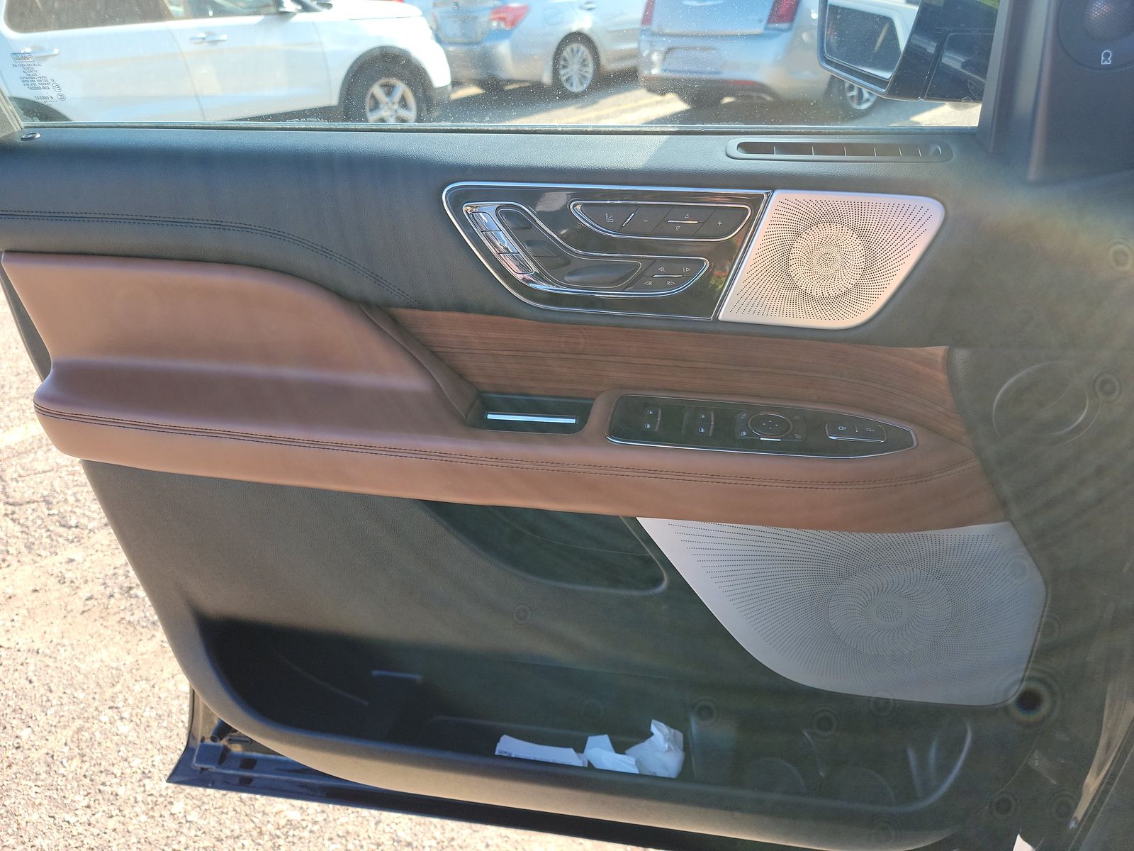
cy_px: 426
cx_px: 567
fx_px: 786
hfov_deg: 71.6
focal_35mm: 24
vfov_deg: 56.8
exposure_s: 1/140
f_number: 1.8
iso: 50
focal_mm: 6.7
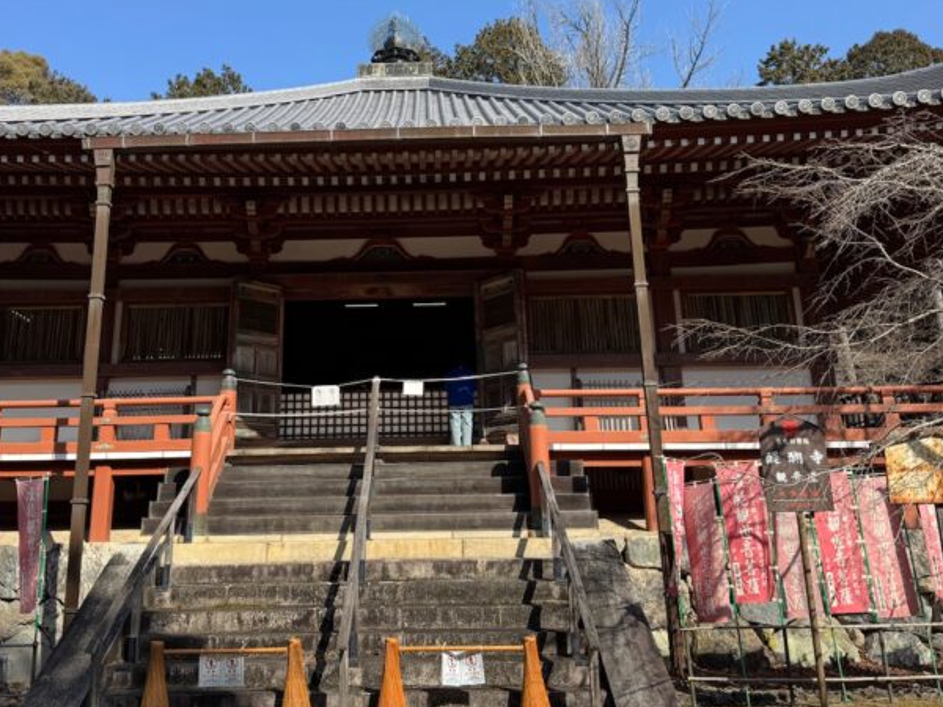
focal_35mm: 32
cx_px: 412
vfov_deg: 44.0
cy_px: 289
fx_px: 872
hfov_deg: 56.6
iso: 80
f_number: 1.78
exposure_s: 1/2506
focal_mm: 6.76
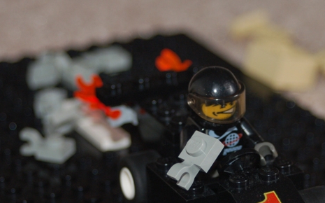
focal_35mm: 178
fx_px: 1576
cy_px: 151
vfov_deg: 7.4
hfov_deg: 11.8
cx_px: 211
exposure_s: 1/60
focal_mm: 72
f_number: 5.6
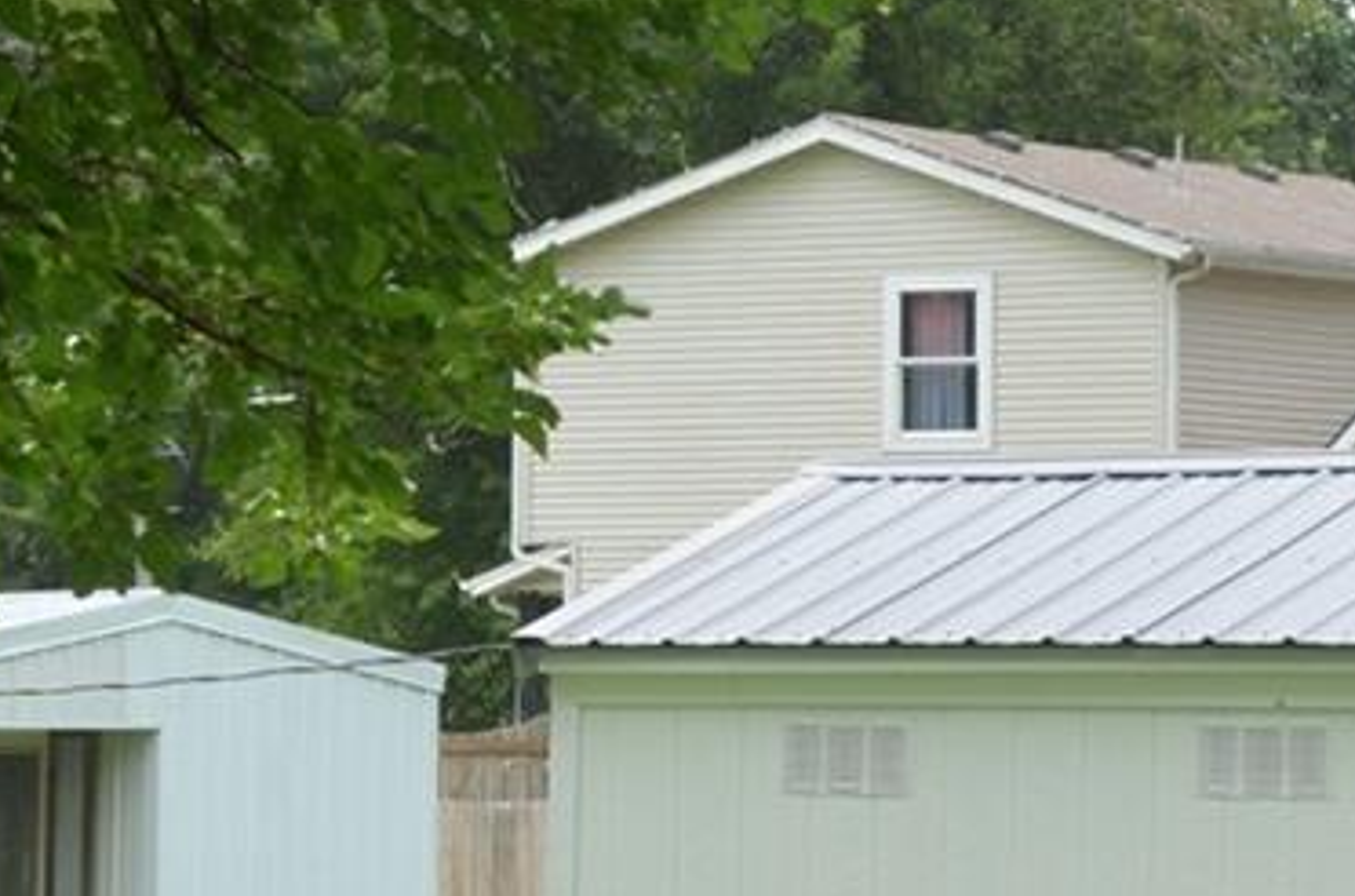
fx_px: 7433
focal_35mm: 198
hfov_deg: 10.4
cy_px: 745
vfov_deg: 6.9
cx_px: 423
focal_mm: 48
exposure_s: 1/250
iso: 200
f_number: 8
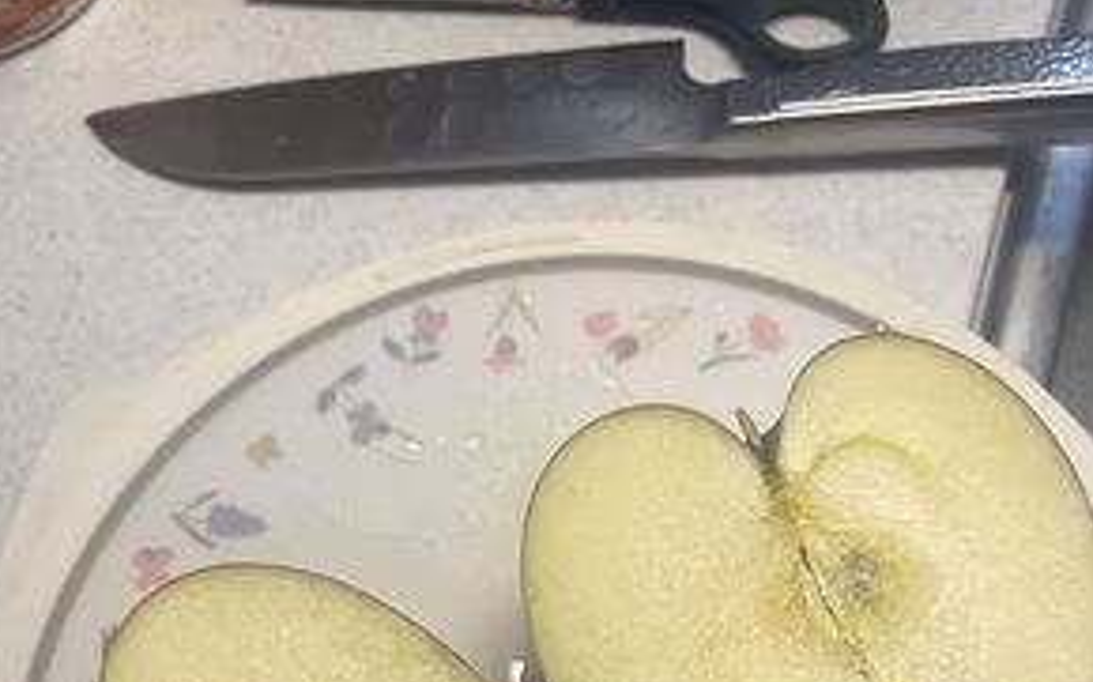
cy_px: 708
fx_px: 1131
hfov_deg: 51.6
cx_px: 535
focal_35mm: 38
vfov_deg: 30.7
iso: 100
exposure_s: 1/60
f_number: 1.5
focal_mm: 5.7
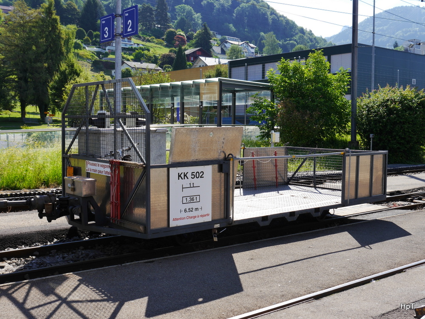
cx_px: 212
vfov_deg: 32.9
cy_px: 160
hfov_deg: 42.9
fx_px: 540
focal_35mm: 44
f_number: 7.1
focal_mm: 22
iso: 160
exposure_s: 1/320
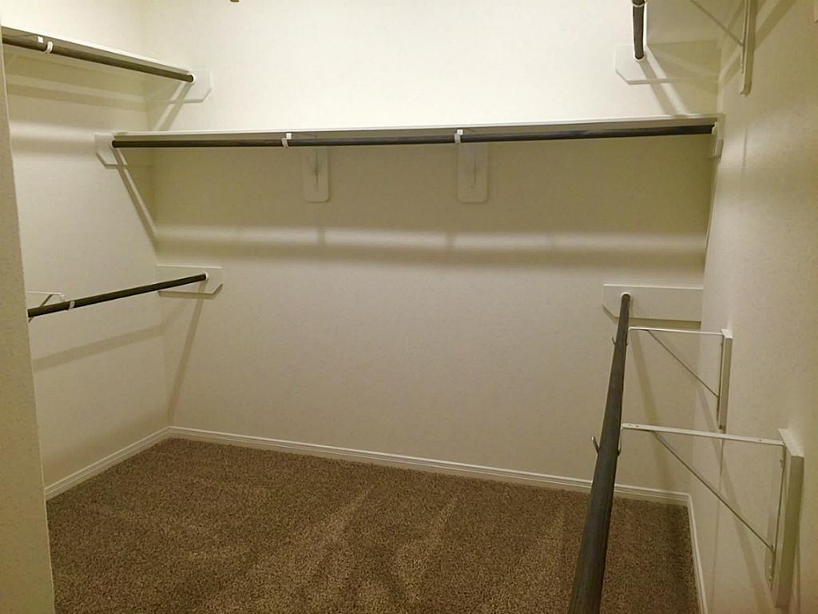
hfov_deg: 61.7
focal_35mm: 29
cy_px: 307
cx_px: 409
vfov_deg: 48.2
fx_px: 685
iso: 40
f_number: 2.2
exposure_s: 1/15
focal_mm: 4.15
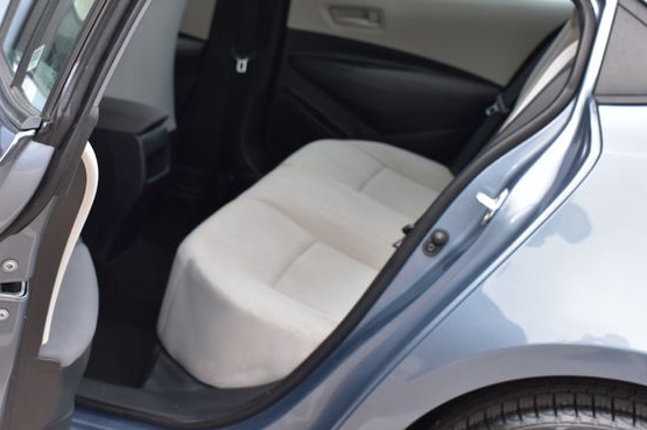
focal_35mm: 61
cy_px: 195
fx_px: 1088
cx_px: 311
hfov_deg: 33.1
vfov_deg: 22.4
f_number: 8
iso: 400
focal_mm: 35
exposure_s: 1/80
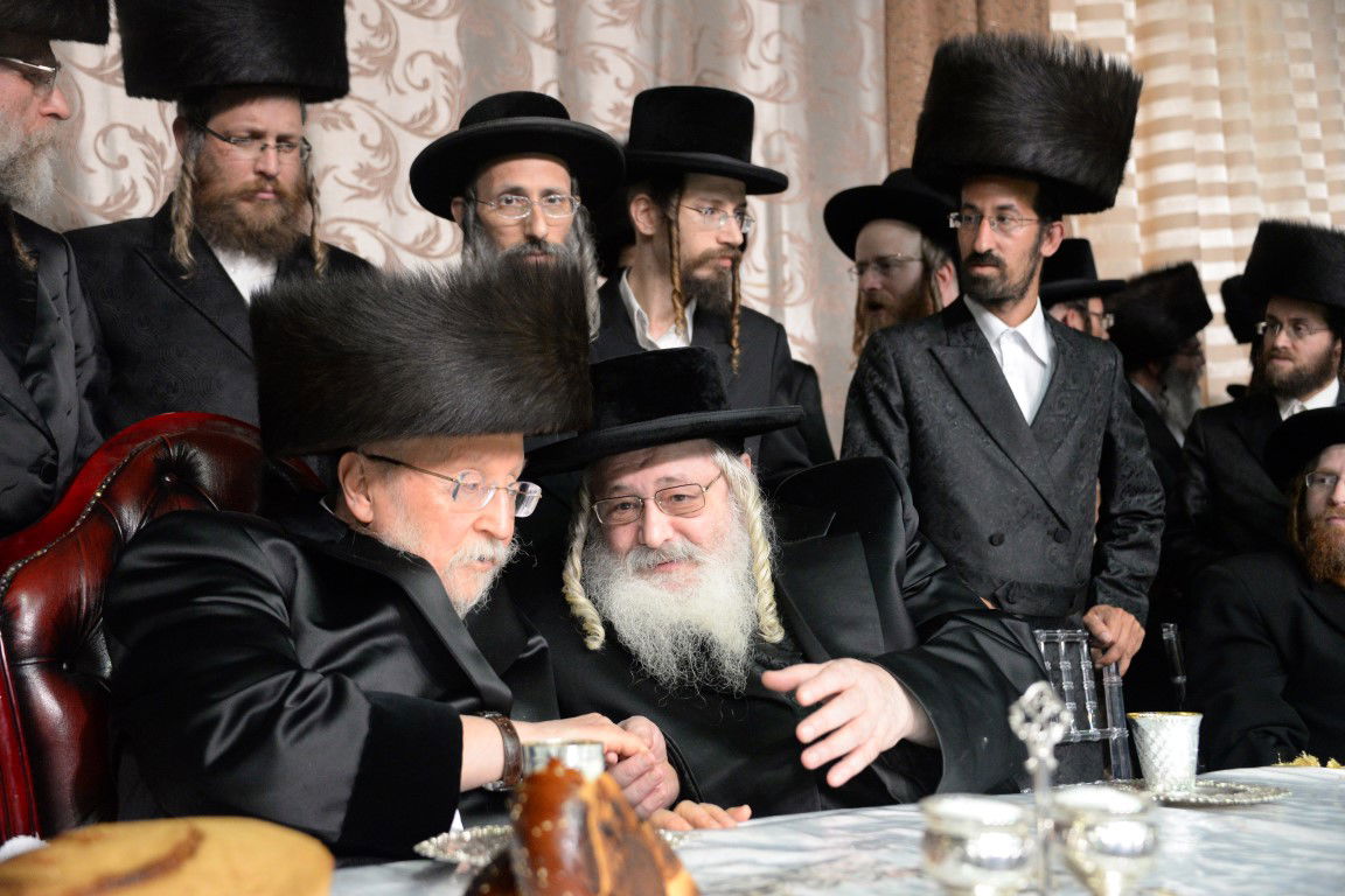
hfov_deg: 43.6
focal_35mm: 45
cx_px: 672
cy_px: 448
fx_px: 1681
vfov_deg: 29.9
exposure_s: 1/160
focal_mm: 45
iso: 4000
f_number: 4.2
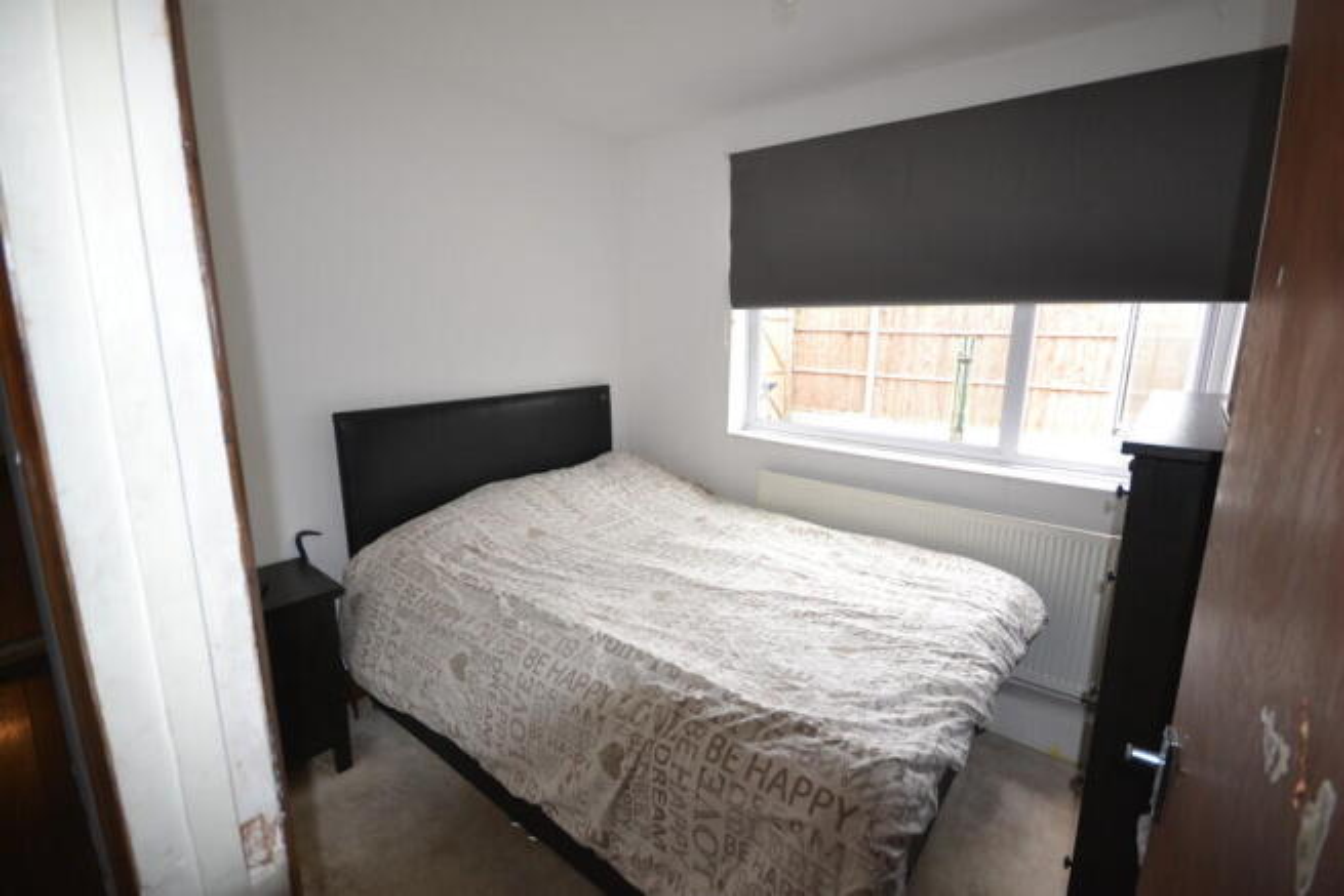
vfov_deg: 77.4
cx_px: 672
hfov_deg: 100.4
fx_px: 560
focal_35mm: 15
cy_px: 448
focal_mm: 10
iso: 360
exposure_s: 1/125
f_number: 4
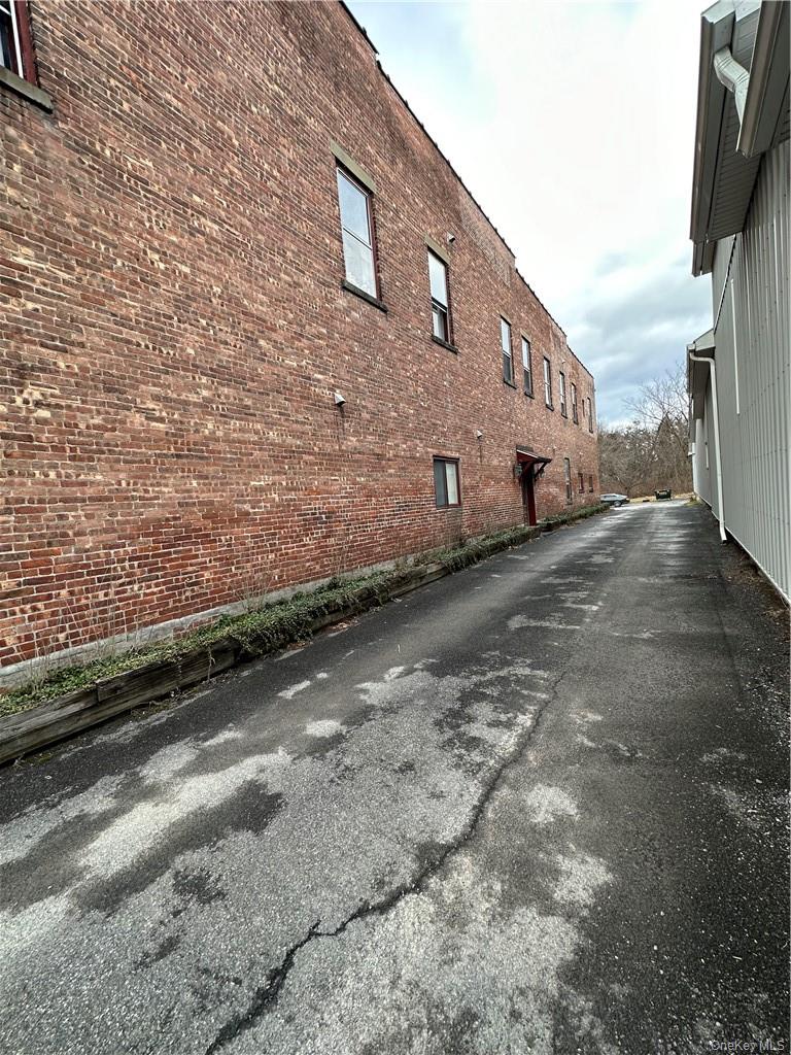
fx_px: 427
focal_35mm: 14
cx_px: 396
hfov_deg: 85.7
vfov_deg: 102.1
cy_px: 528
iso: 64
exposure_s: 1/99
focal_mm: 2.22
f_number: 2.2
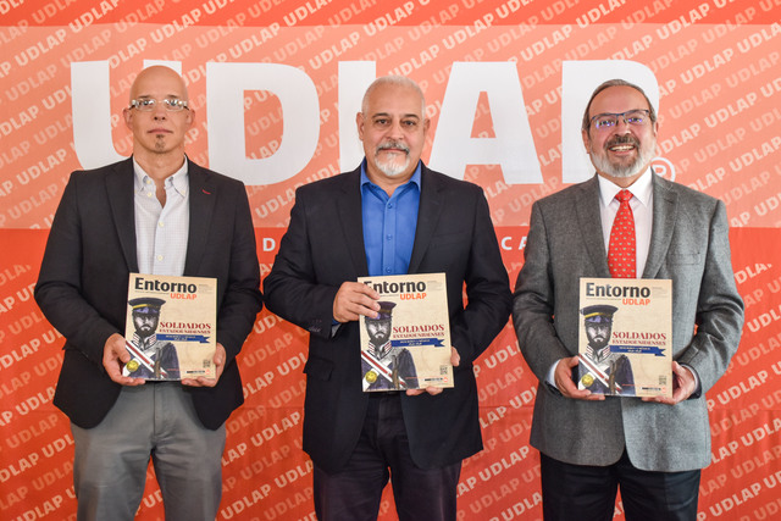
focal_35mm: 36
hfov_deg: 53.1
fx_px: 781
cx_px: 390
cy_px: 260
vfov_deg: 36.9
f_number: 4
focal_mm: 24
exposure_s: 1/125
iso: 1000
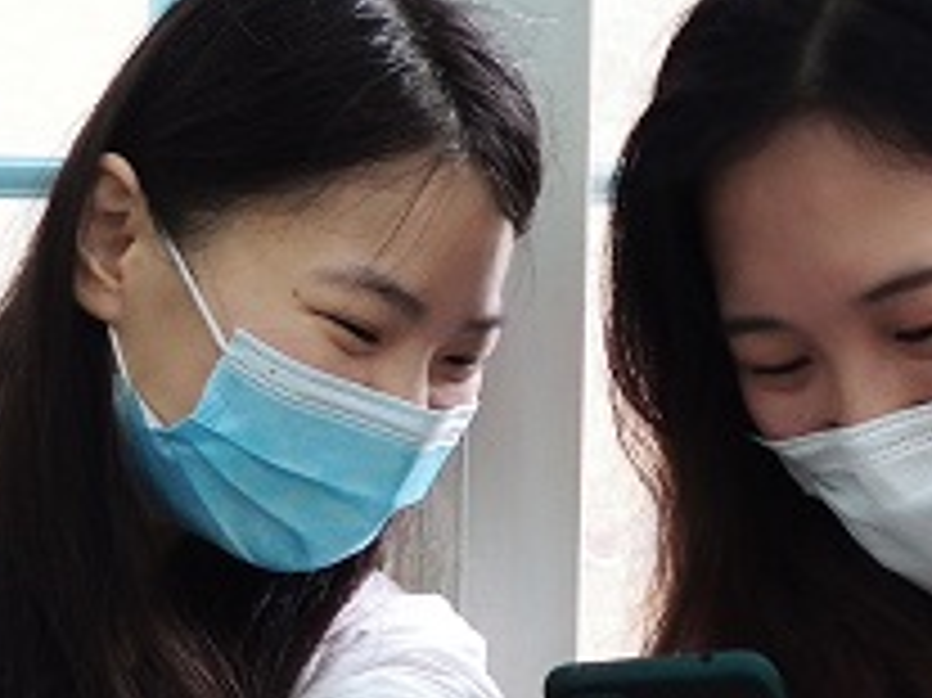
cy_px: 518
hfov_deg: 12.3
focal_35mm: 161
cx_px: 360
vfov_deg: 9.2
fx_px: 4332
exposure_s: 1/50
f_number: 2.4
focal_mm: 5.54
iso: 384
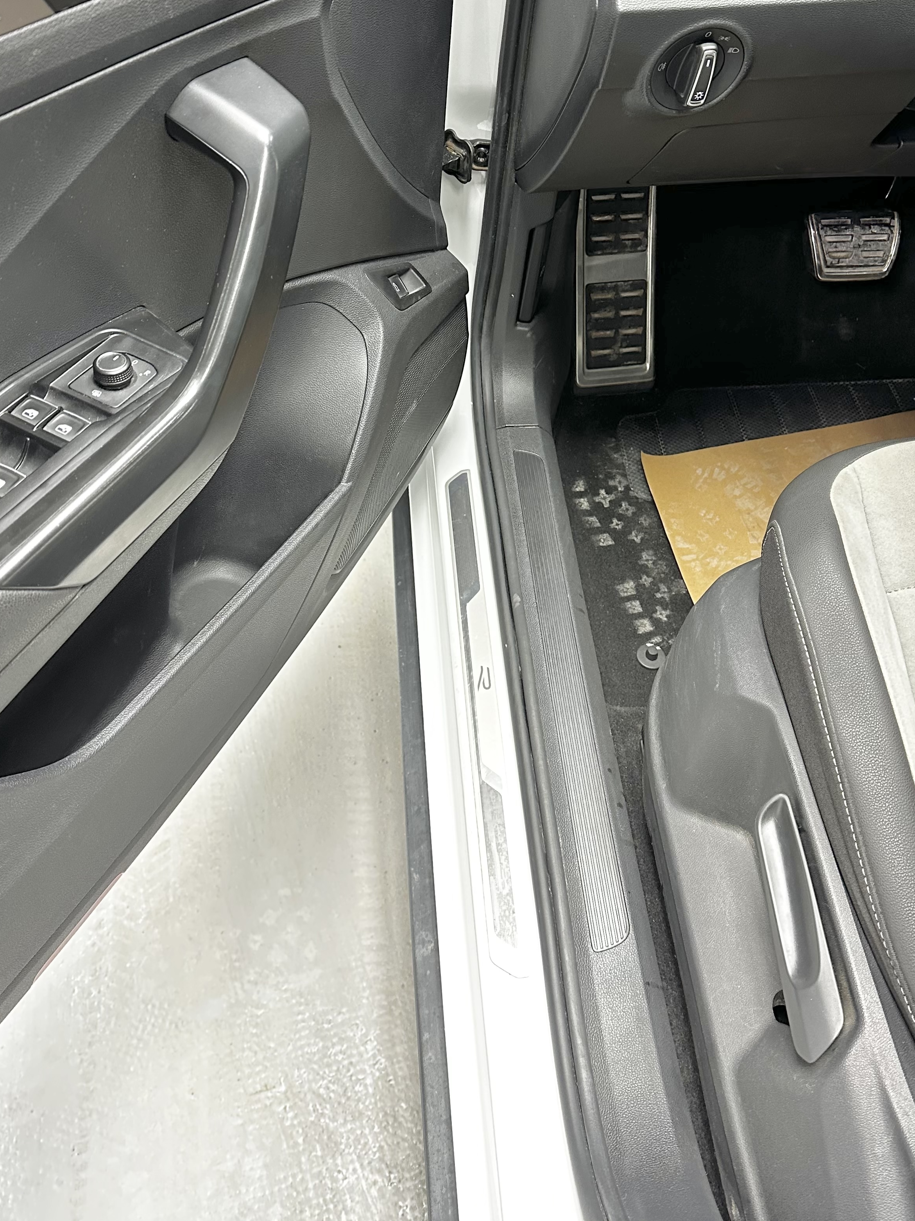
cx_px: 487
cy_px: 443
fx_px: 1093
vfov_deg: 57.5
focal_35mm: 31
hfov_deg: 45.4
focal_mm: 6.86
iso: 500
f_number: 1.78
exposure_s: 1/50
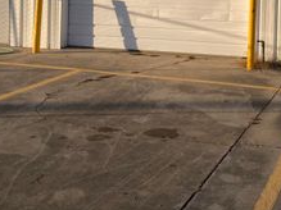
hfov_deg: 29.6
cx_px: 225
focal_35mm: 64
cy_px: 4
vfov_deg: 22.1
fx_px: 519
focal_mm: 3.99
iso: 20
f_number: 1.8
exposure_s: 1/2024
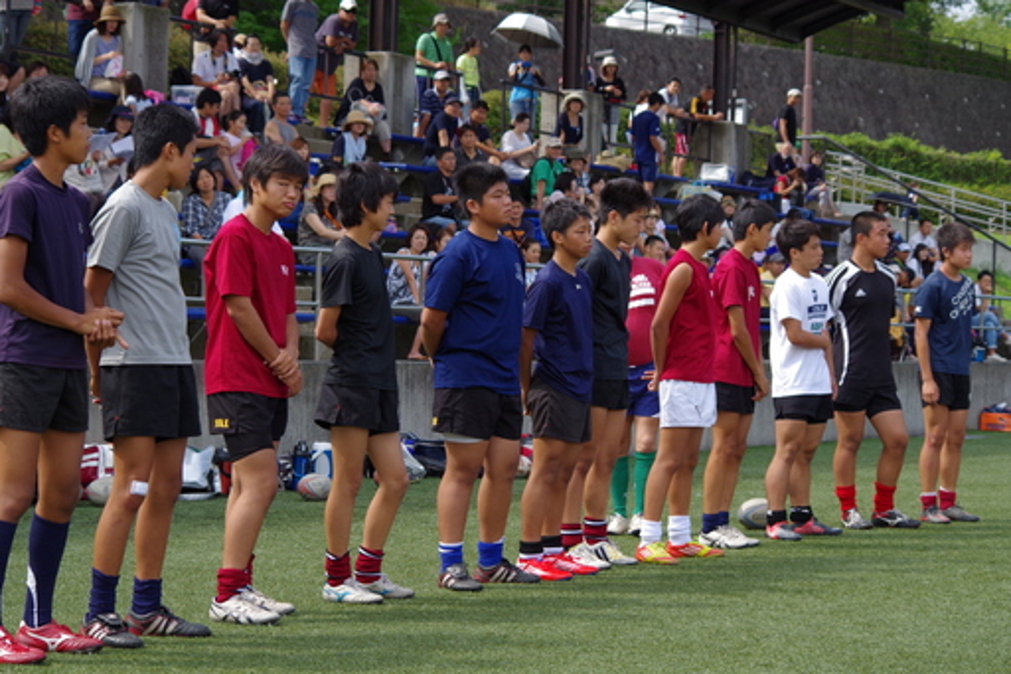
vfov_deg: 16.6
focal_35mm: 82
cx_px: 506
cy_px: 337
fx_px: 2302
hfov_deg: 24.8
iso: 400
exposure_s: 1/1000
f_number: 5.6
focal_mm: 55
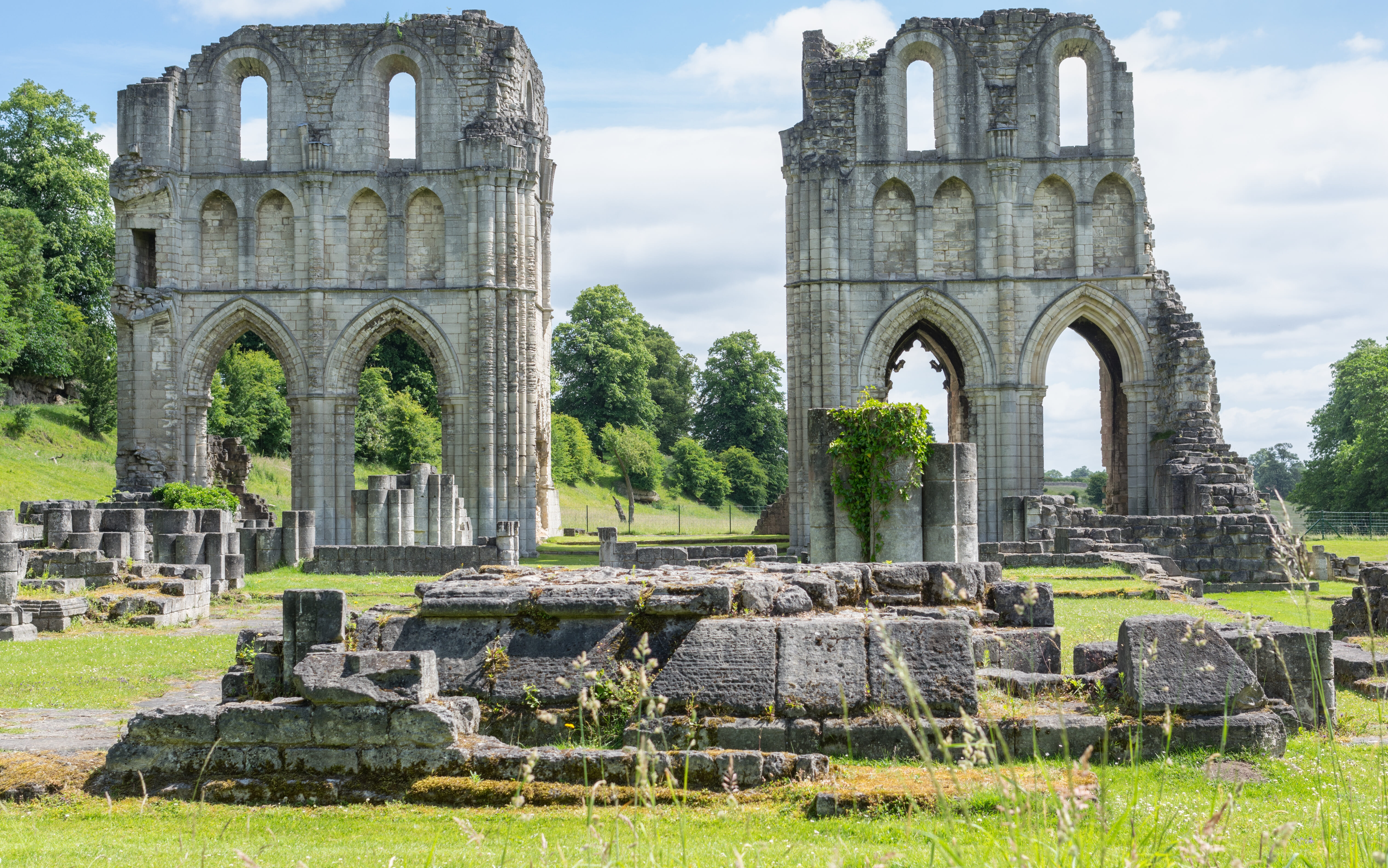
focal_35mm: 53
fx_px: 2005
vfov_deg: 24.4
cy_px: 420
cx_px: 695
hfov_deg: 38.2
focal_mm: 35
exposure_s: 1/250
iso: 100
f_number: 6.3
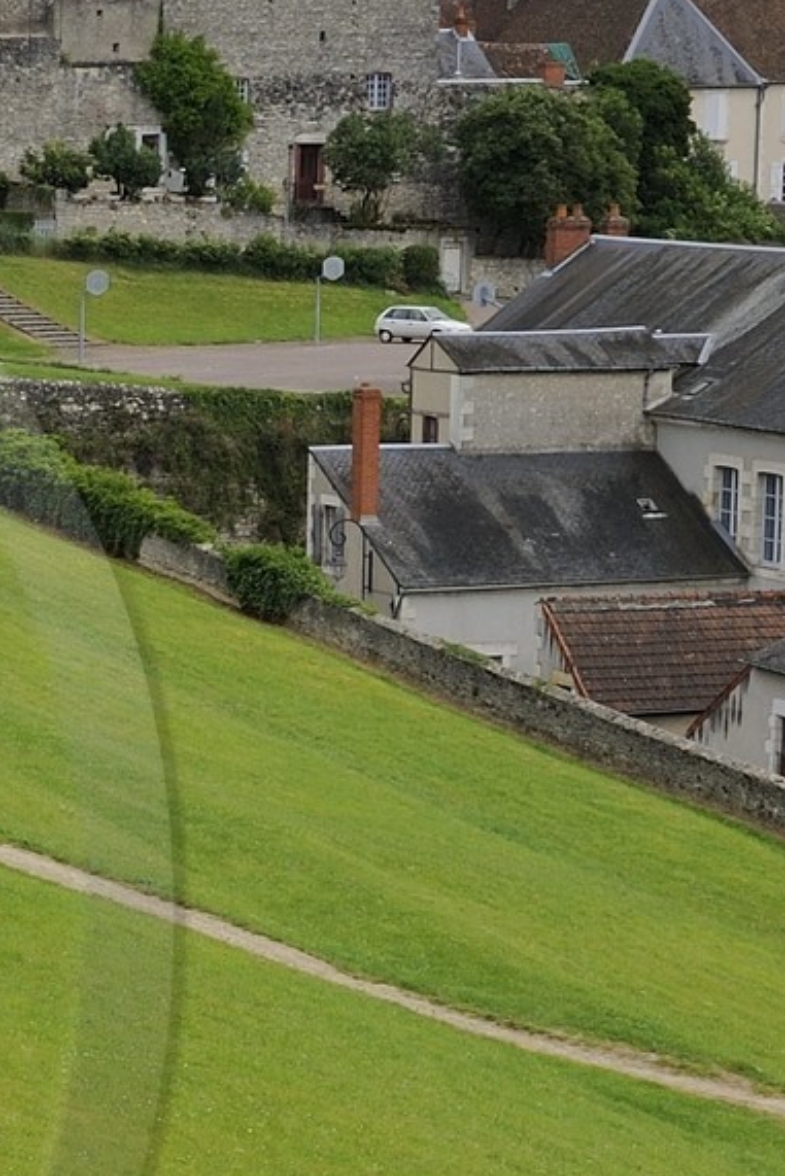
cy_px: 922
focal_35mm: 160
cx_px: -785
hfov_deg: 8.2
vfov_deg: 12.8
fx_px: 5230
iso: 200
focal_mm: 38
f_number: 14
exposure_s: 1/160
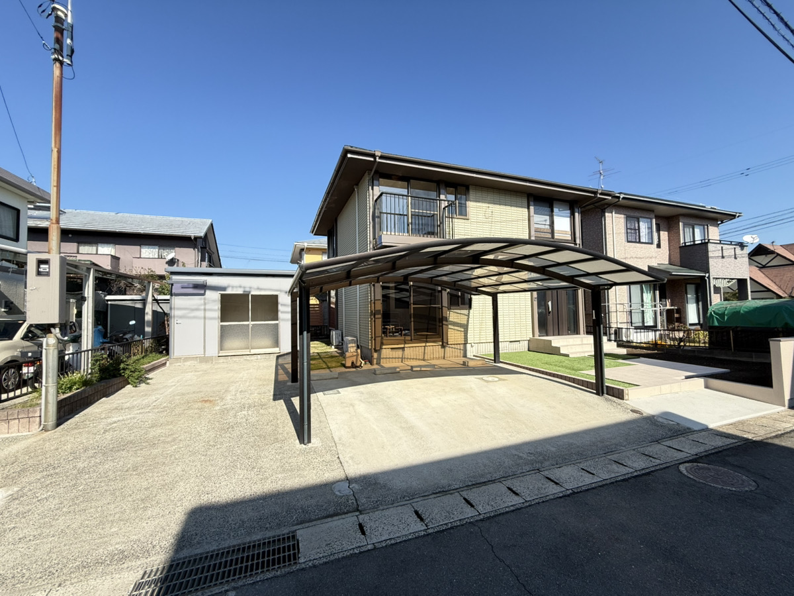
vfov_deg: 85.7
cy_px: 298
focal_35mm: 14
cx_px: 397
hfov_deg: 102.1
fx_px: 321
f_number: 2.2
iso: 50
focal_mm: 2.22
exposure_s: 1/1285
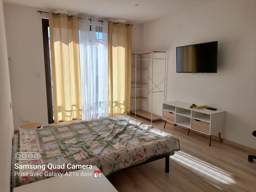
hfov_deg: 69.4
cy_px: 96
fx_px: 185
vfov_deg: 54.9
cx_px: 128
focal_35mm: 25
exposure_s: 1/314
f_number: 2
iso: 20
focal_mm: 4.6
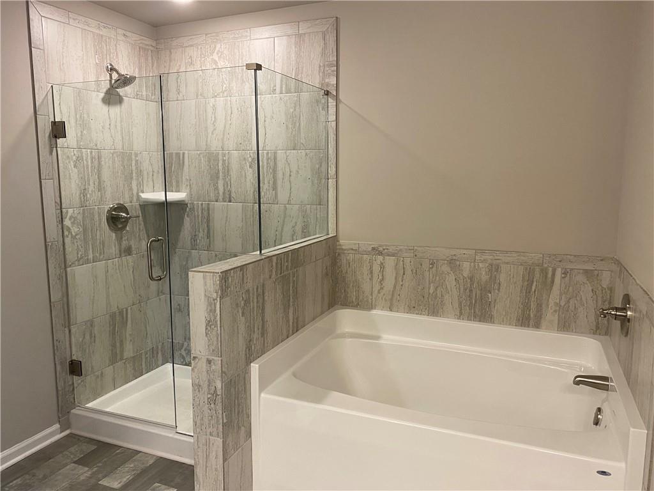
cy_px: 246
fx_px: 491
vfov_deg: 53.1
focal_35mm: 26
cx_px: 327
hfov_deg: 67.3
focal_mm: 4.25
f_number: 1.8
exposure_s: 1/60
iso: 125
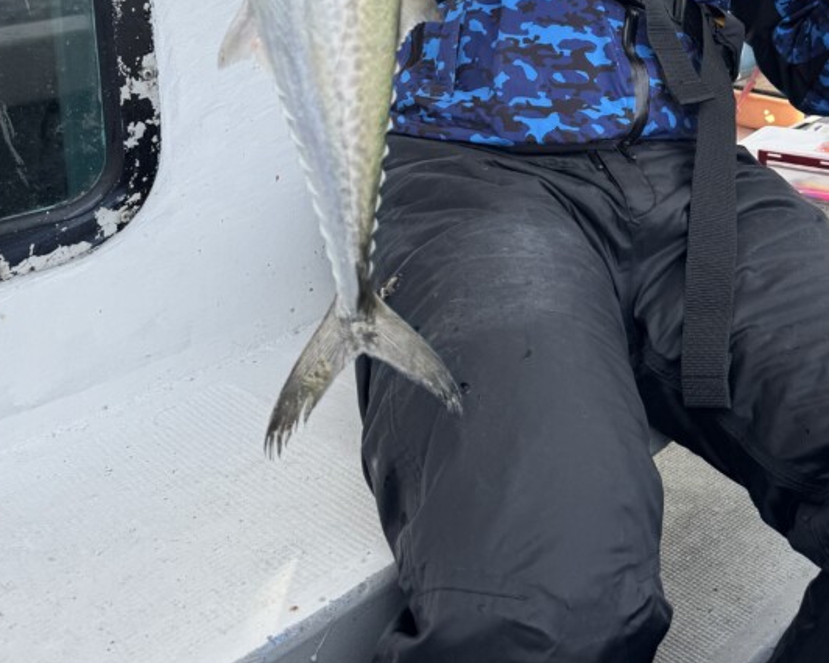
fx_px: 1080
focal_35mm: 44
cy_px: 39
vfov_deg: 32.1
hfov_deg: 41.6
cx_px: 536
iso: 80
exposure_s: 1/1395
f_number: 1.78
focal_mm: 6.76
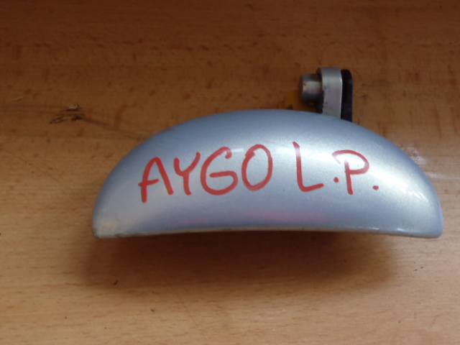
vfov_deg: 38.7
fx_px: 492
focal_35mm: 37
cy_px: 172
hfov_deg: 50.1
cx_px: 230
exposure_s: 1/5
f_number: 4.7
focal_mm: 6.64
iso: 200
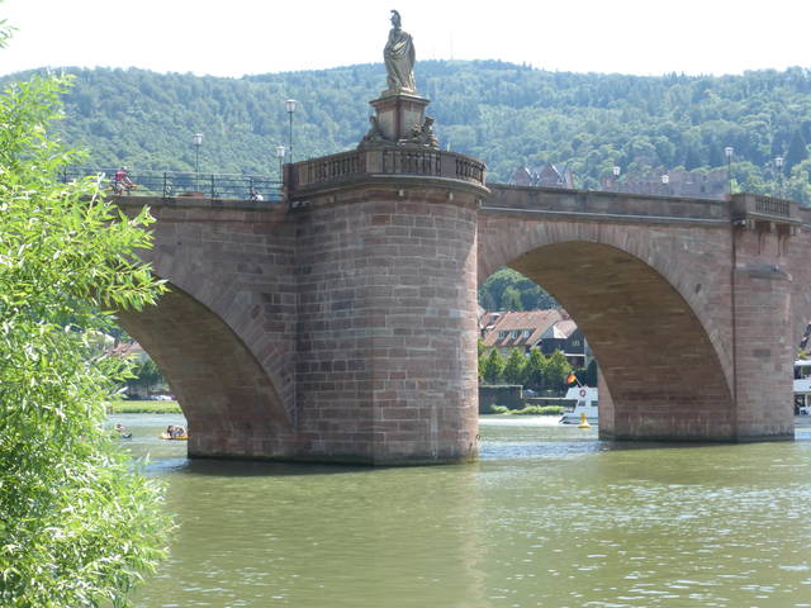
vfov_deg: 25.7
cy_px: 304
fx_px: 1335
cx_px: 406
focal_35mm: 57
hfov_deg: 33.8
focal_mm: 9.7
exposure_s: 1/250
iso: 160
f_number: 4.6
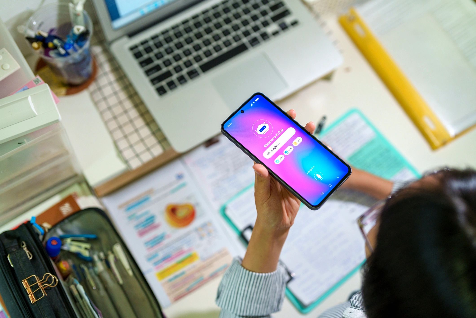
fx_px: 661
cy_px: 159
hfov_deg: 39.6
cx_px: 238
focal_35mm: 50
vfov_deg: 27.0
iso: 400
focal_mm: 50
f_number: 2
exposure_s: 1/125
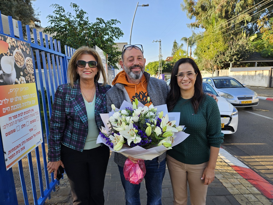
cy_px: 102
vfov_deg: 58.9
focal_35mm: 23
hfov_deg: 73.9
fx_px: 181
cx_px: 136
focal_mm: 5.4
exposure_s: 1/312
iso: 25
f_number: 1.8
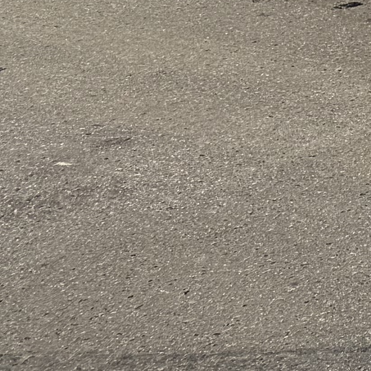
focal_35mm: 148
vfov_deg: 10.0
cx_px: 974
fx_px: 1795
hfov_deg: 9.9
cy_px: -593
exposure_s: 1/4975
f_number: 1.78
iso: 80
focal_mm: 6.76
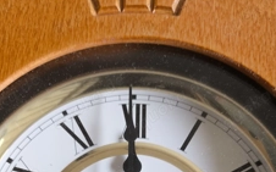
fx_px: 353
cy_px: 213
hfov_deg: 42.7
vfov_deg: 24.5
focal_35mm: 47
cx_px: 133
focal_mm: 4.71
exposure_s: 1/33.3
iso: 250
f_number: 1.7
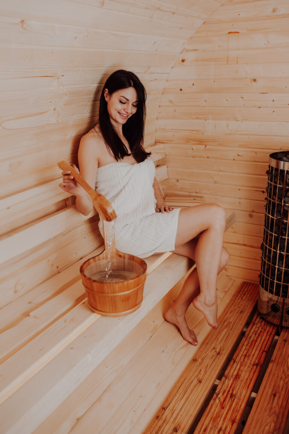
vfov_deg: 54.5
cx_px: 144
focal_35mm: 35
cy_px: 217
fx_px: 422
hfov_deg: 37.8
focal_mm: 35
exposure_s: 1/200
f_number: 2.5
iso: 100
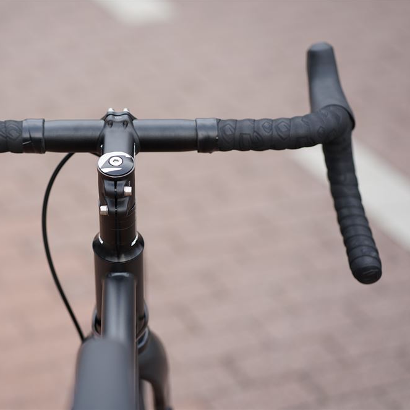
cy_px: 204
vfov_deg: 16.0
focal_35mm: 109
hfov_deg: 15.9
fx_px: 1461
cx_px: 117
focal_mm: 85
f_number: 2.8
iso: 100
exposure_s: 1/160
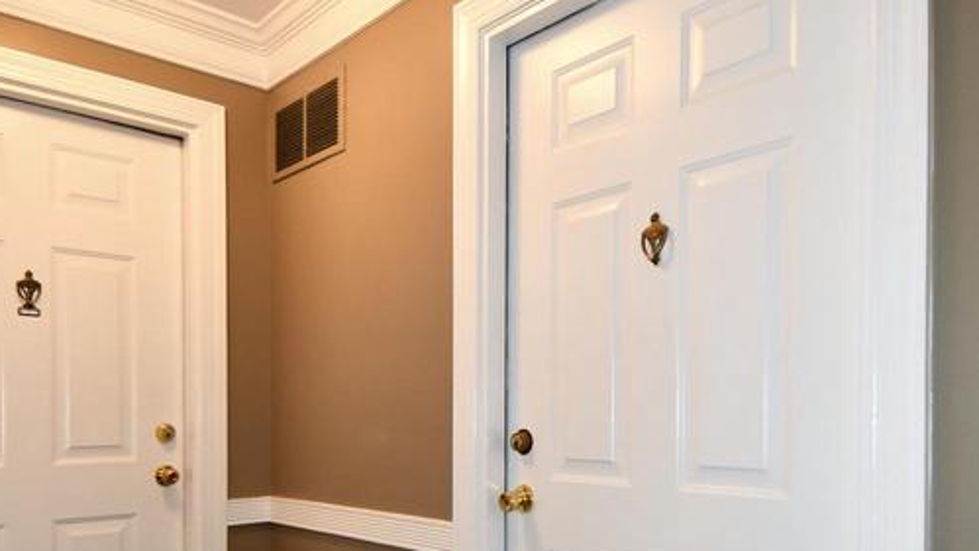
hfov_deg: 66.1
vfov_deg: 39.0
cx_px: 490
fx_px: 753
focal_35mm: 29
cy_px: 422
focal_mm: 12
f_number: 4
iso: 1250
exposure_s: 1/60
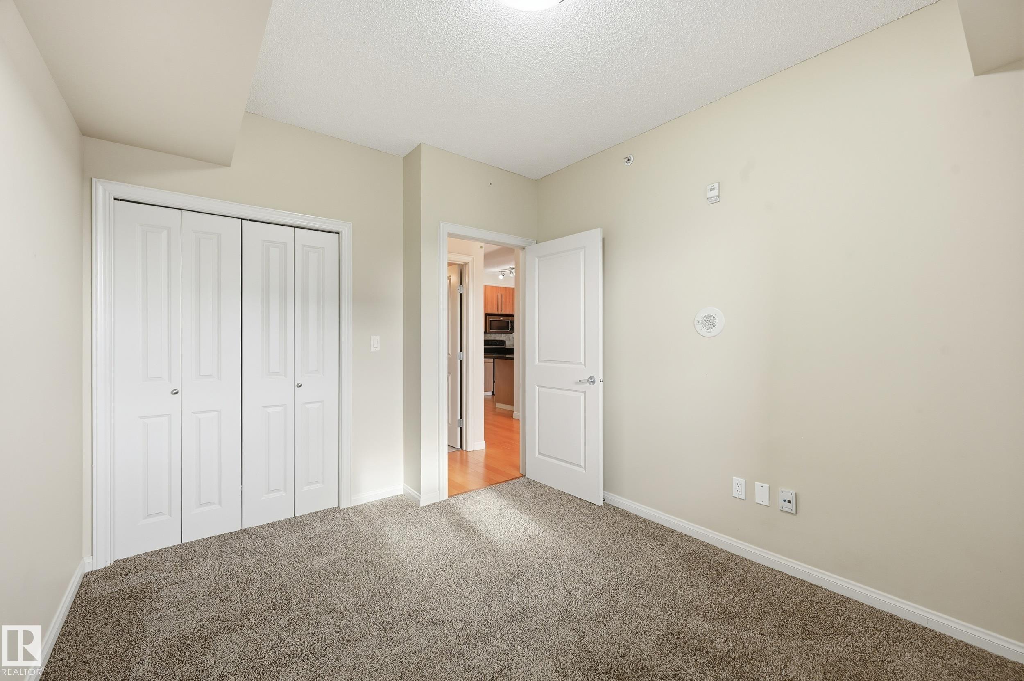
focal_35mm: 14
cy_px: 340
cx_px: 512
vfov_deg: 81.1
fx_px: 398
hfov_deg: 104.3
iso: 100
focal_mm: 14
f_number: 8
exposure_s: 1/30
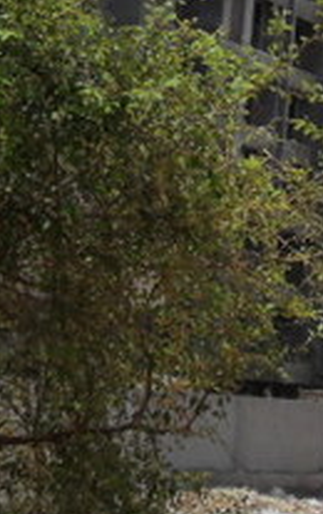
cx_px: 770
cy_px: -214
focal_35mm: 180
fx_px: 2526
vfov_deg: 11.2
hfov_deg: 6.9
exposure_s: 1/1000
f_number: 4.5
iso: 100
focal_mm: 7.8
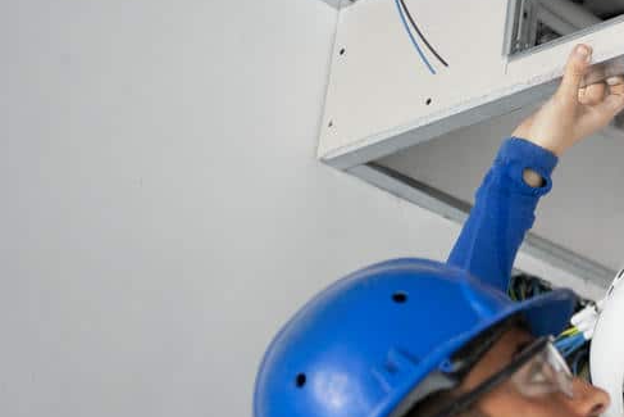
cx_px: 864
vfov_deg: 14.1
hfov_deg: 19.1
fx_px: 1682
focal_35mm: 97
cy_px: 293
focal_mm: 35
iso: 400
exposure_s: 1/250
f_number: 2
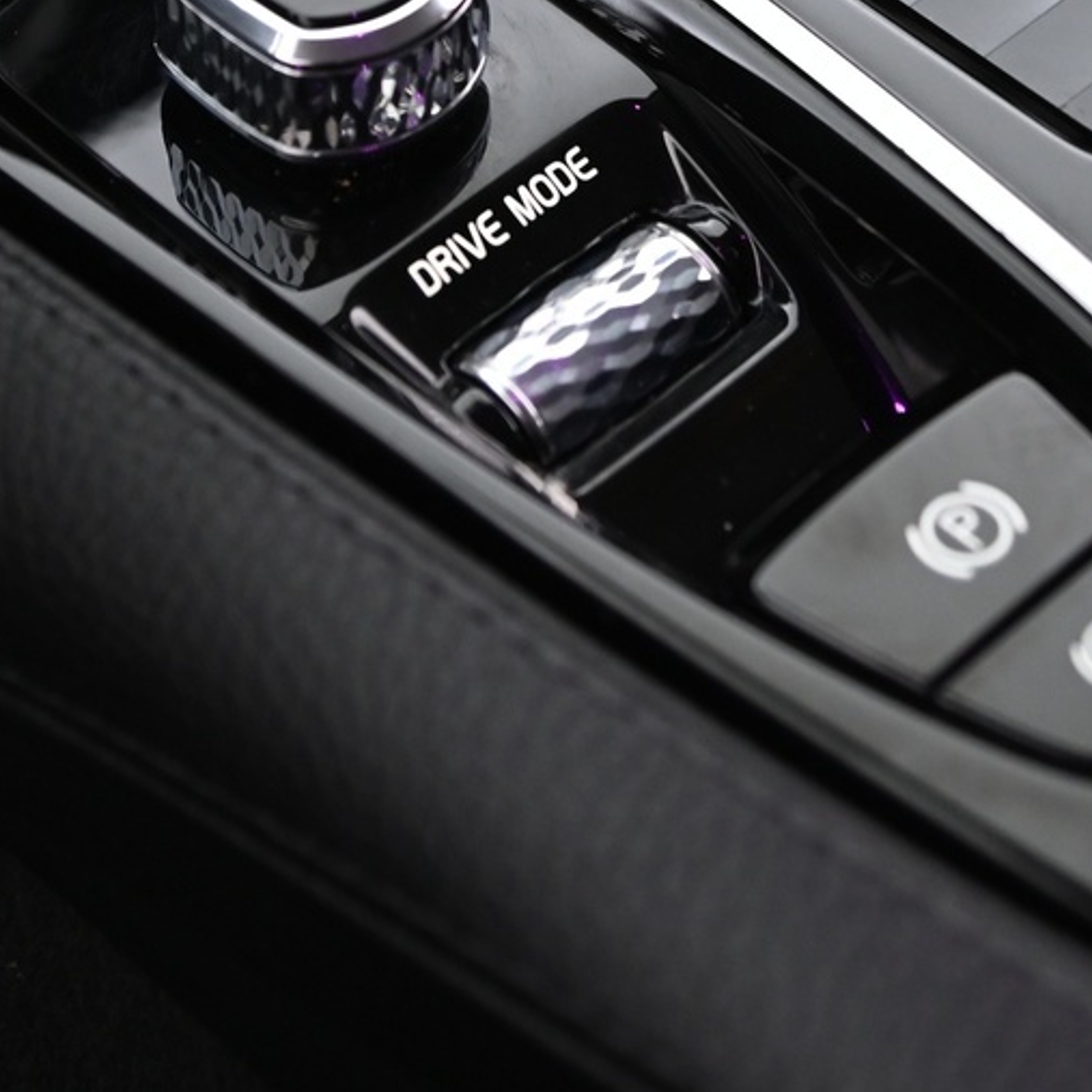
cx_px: 528
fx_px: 4854
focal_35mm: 136
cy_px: -50
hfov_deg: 12.8
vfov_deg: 12.6
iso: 2000
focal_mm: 50
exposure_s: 1/15
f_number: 4
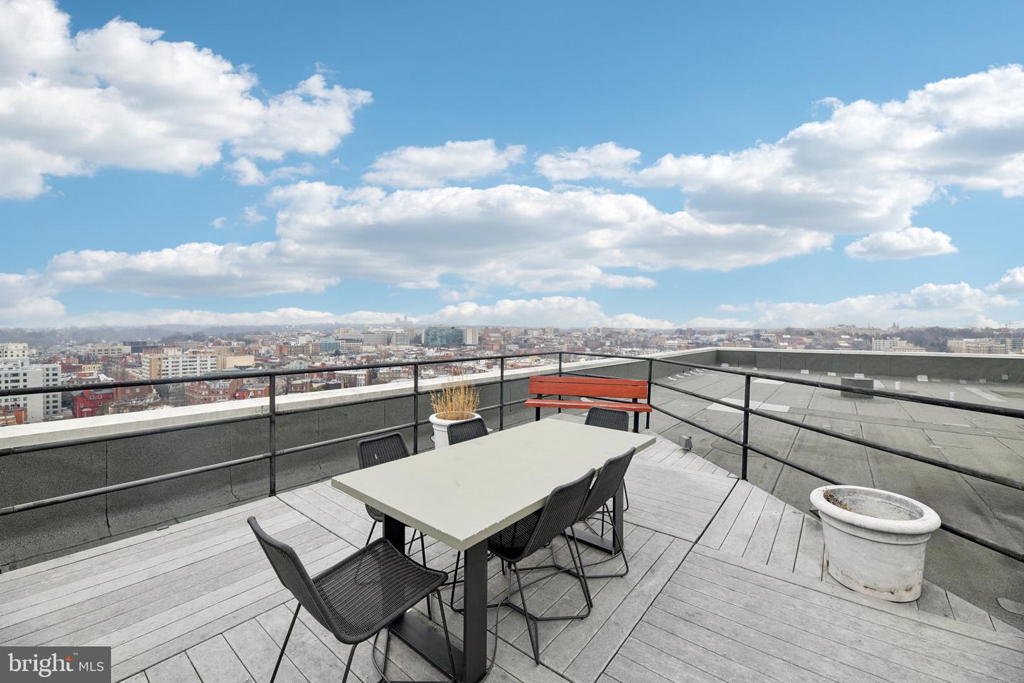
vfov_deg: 81.2
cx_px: 512
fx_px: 398
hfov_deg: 104.3
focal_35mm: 14
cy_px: 342
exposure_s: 1/80
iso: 100
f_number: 8
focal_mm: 14
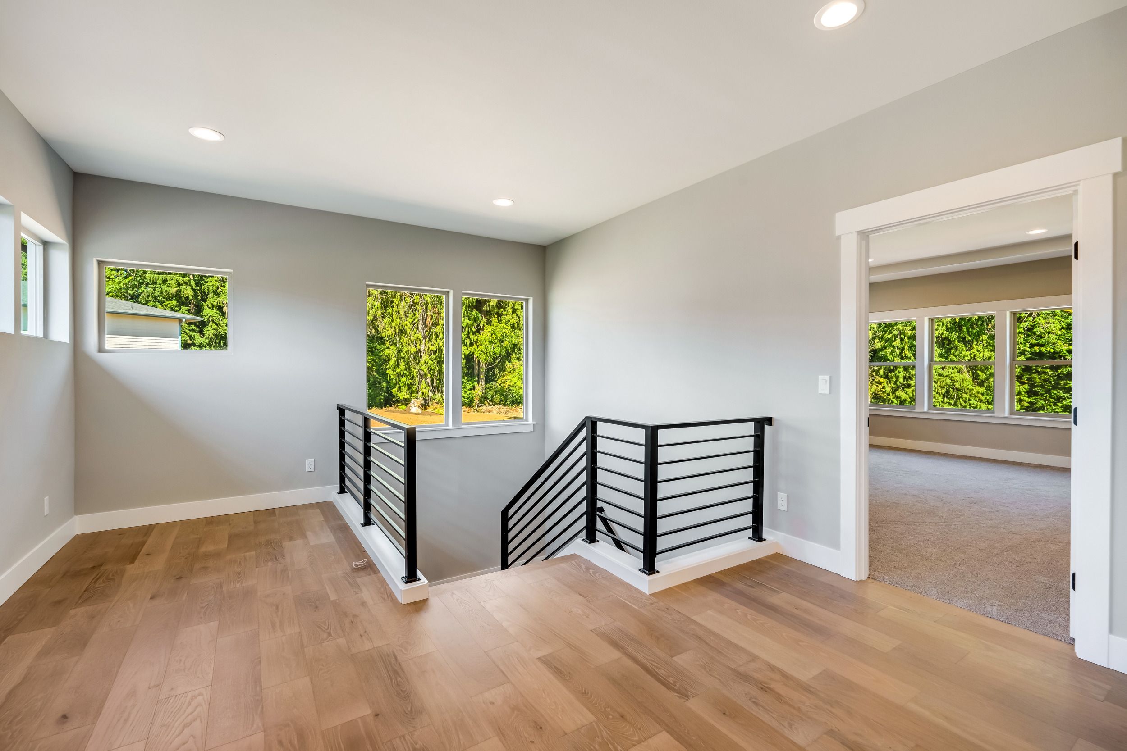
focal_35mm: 16
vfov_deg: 72.1
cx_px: 564
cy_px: 376
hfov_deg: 95.0
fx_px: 517
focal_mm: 16.5
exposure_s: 1/500
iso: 400
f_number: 9
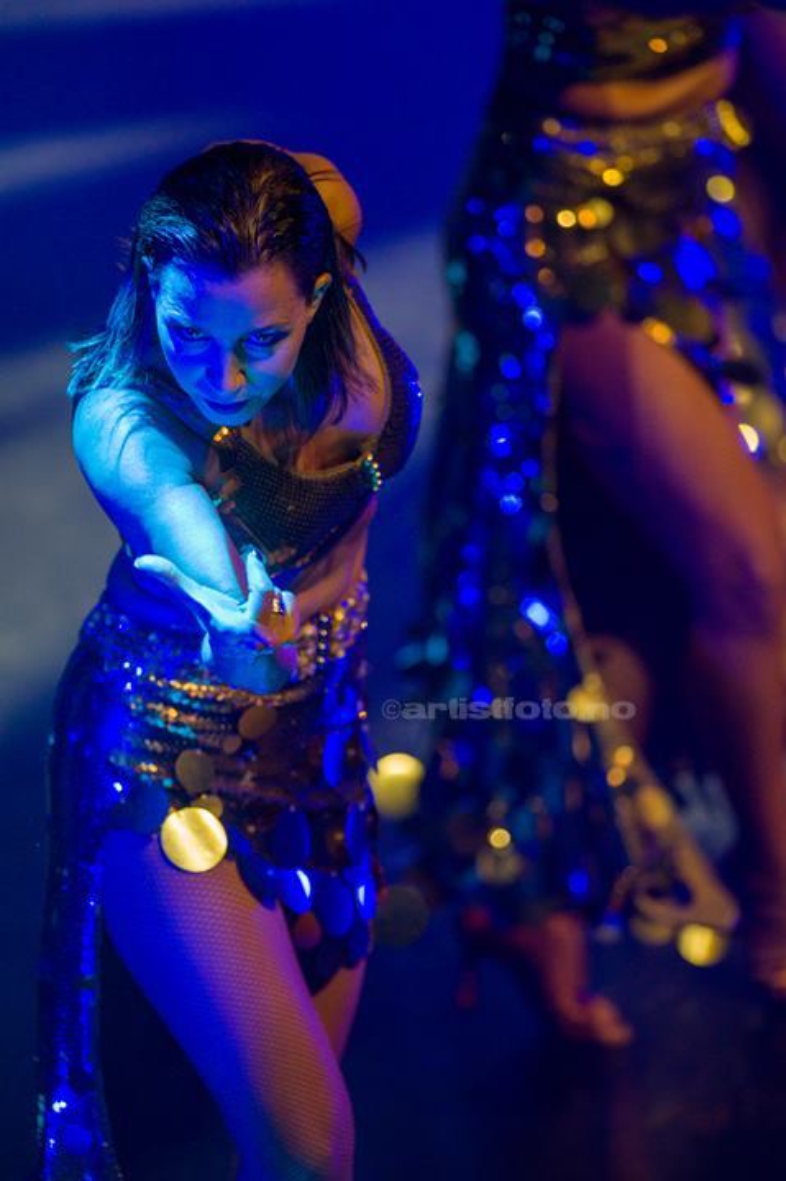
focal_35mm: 300
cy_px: 590
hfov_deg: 4.6
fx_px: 9838
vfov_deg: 6.9
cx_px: 393
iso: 2500
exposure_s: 1/640
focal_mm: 300
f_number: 2.8
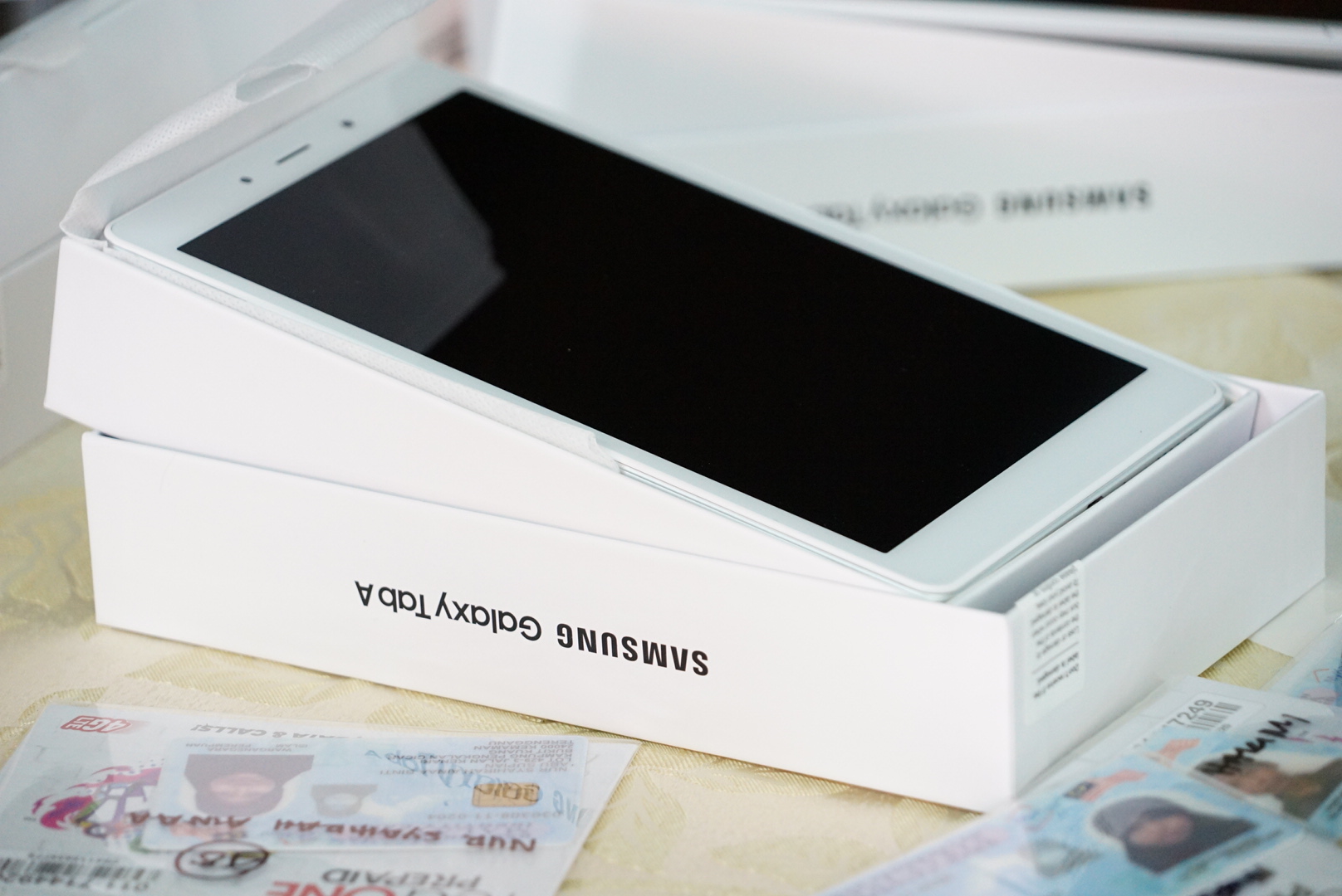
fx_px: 7237
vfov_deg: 7.1
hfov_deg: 10.6
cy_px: 448
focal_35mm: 194
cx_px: 671
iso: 5000
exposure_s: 1/160
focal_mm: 194
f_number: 6.3
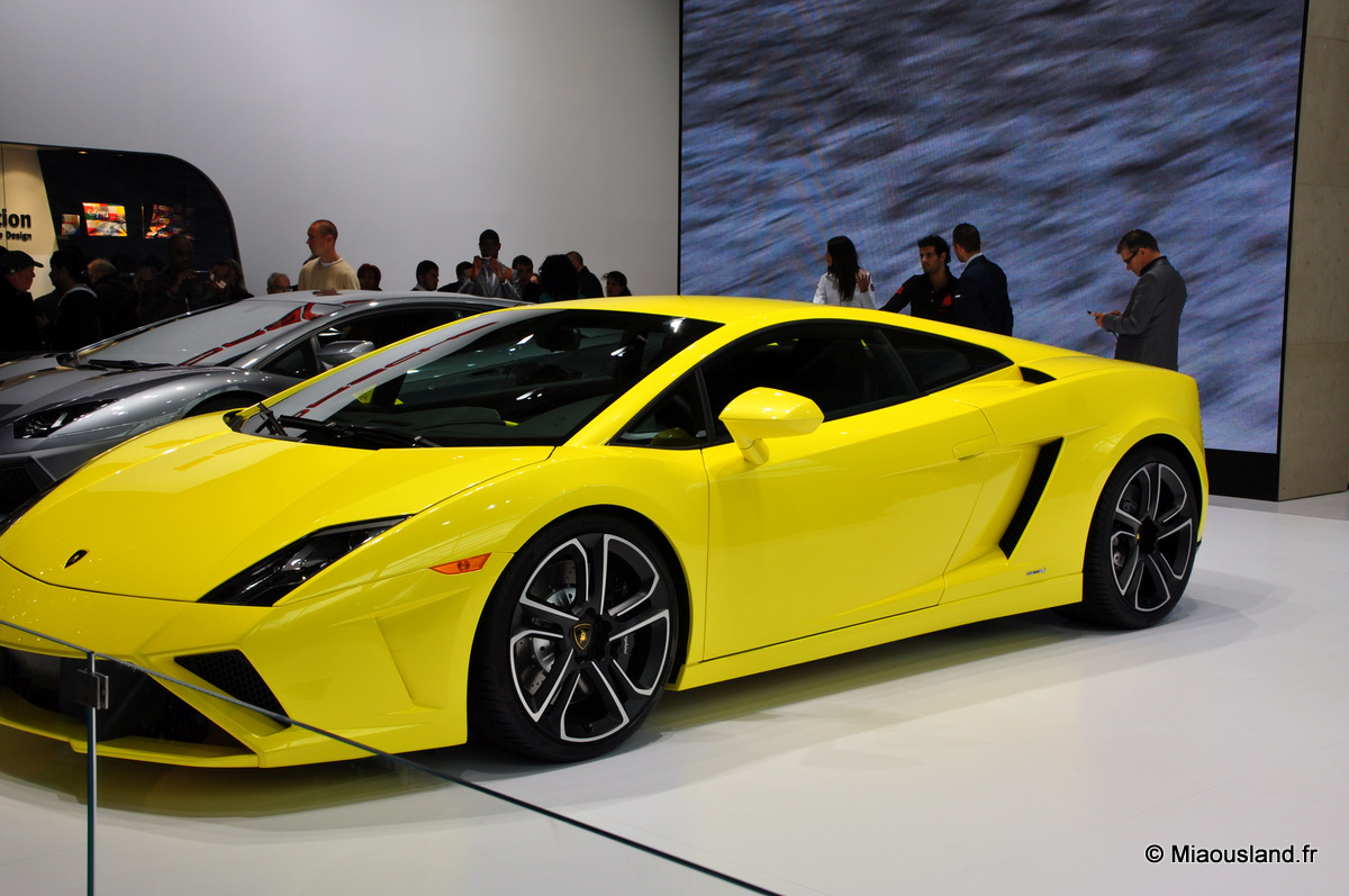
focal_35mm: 45
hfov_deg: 43.7
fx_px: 1684
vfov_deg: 29.8
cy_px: 448
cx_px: 674
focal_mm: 30
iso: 200
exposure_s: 1/125
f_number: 9
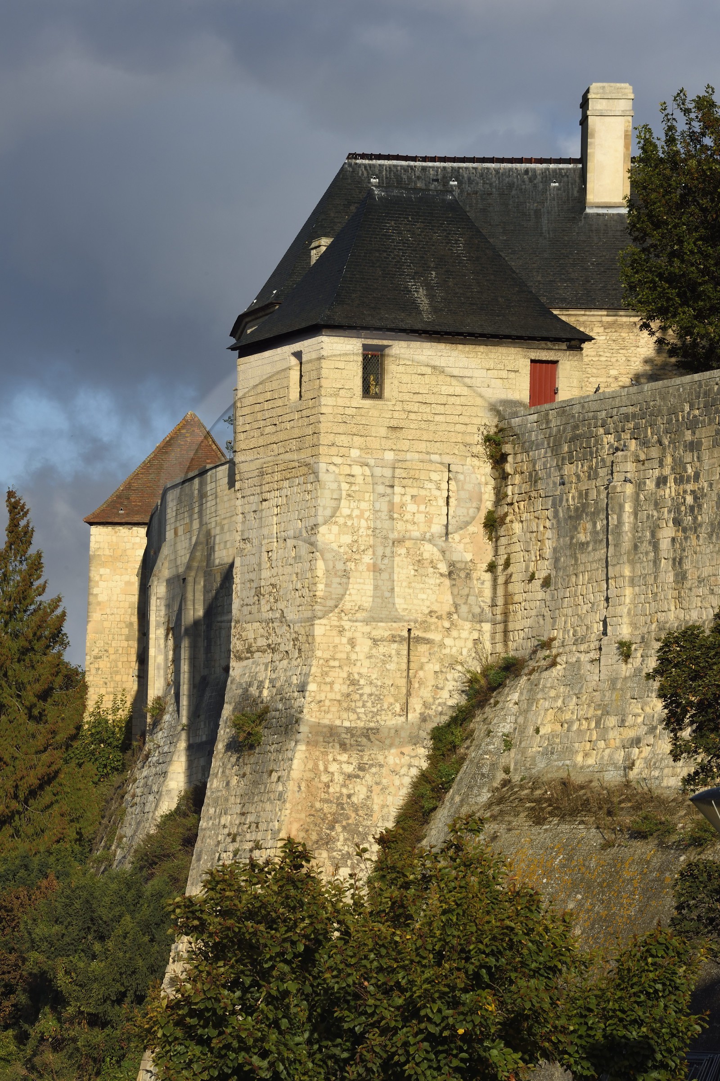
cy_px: 540
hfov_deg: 6.9
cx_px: 360
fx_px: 6005
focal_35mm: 200
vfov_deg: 10.3
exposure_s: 1/250
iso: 200
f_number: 16
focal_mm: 200
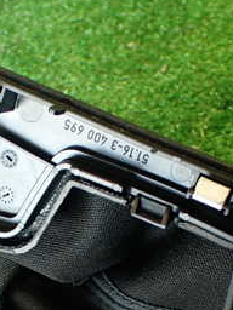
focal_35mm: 75
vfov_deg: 25.4
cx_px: 67
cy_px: 259
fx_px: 673
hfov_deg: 19.5
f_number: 2.4
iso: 250
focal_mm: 5.79
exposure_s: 1/30
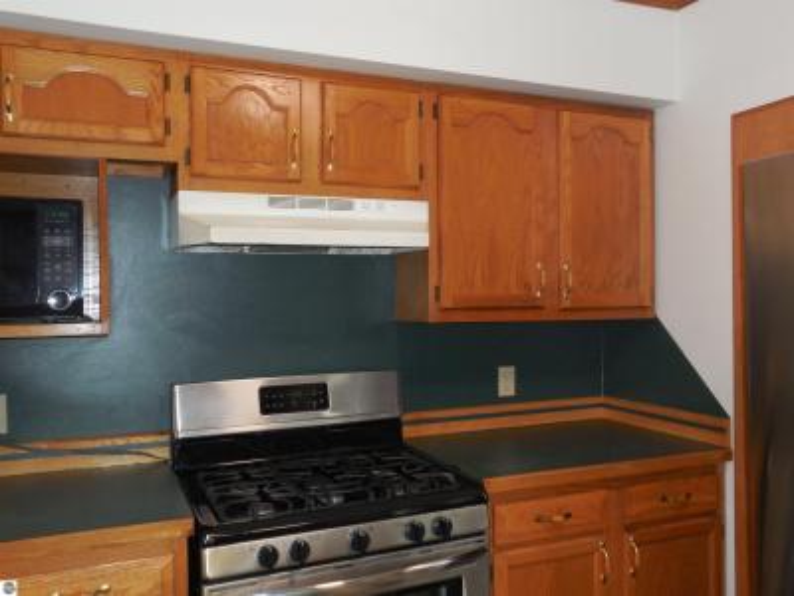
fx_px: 688
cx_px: 397
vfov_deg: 46.8
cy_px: 298
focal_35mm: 30
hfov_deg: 60.0
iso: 220
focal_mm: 5.3
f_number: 3.8
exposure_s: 1/25
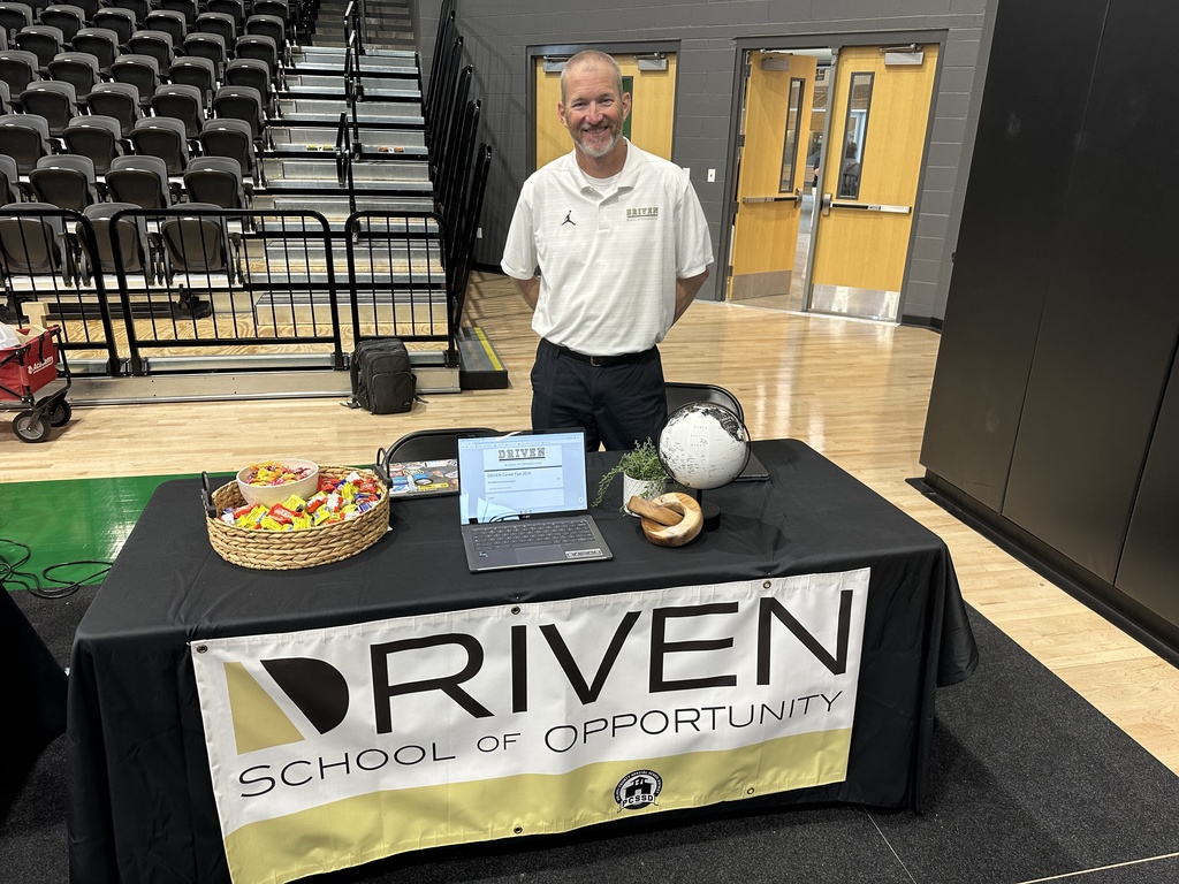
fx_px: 817
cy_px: 442
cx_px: 590
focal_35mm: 24
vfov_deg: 56.8
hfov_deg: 71.6
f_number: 1.78
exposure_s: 1/60
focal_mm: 6.86
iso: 125
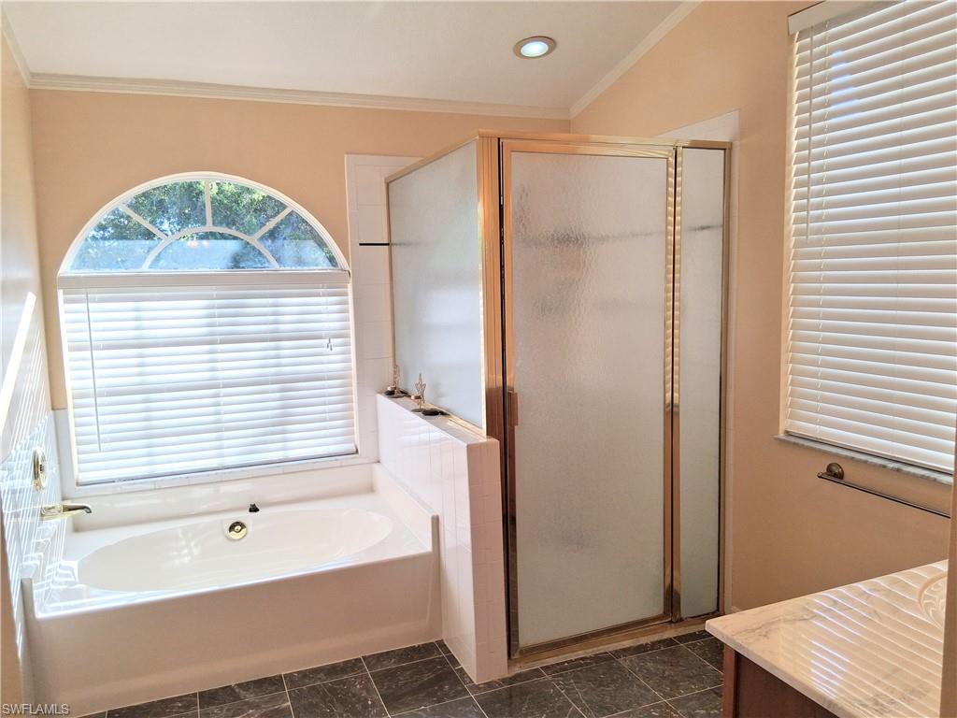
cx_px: 478
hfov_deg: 67.3
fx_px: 719
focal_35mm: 26
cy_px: 359
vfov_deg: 53.1
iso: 25
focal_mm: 3.98
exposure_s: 1/110
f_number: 1.8
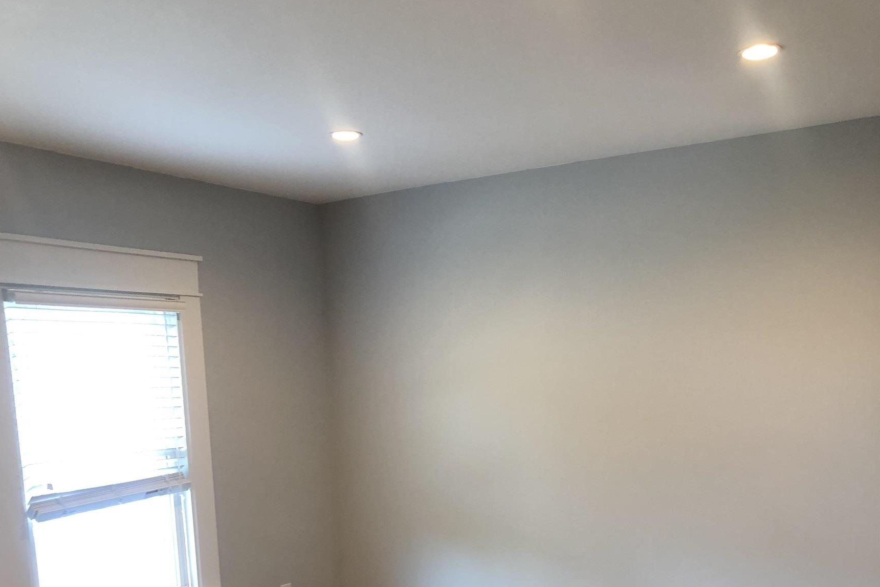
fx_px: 953
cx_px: 439
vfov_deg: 31.9
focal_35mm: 39
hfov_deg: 49.5
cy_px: 571
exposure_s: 1/20
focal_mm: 3.99
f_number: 1.8
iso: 40
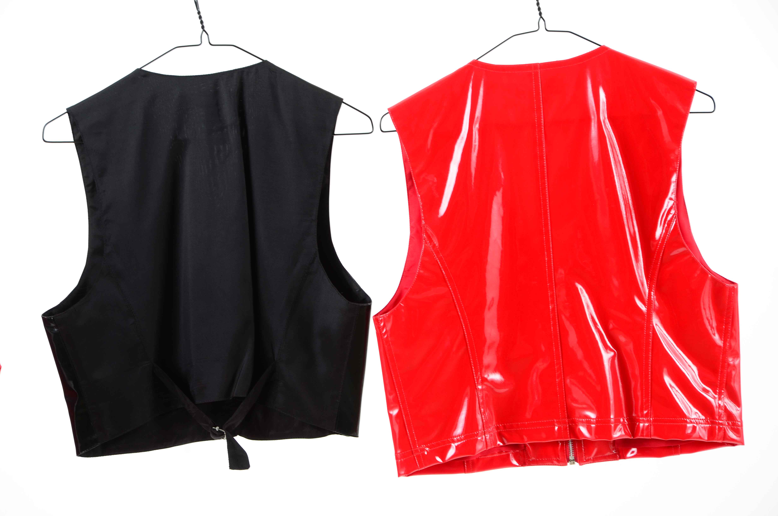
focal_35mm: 138
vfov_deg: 9.9
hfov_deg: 14.9
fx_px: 2976
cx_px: 389
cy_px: 258
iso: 200
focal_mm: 92
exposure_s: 1/160
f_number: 9
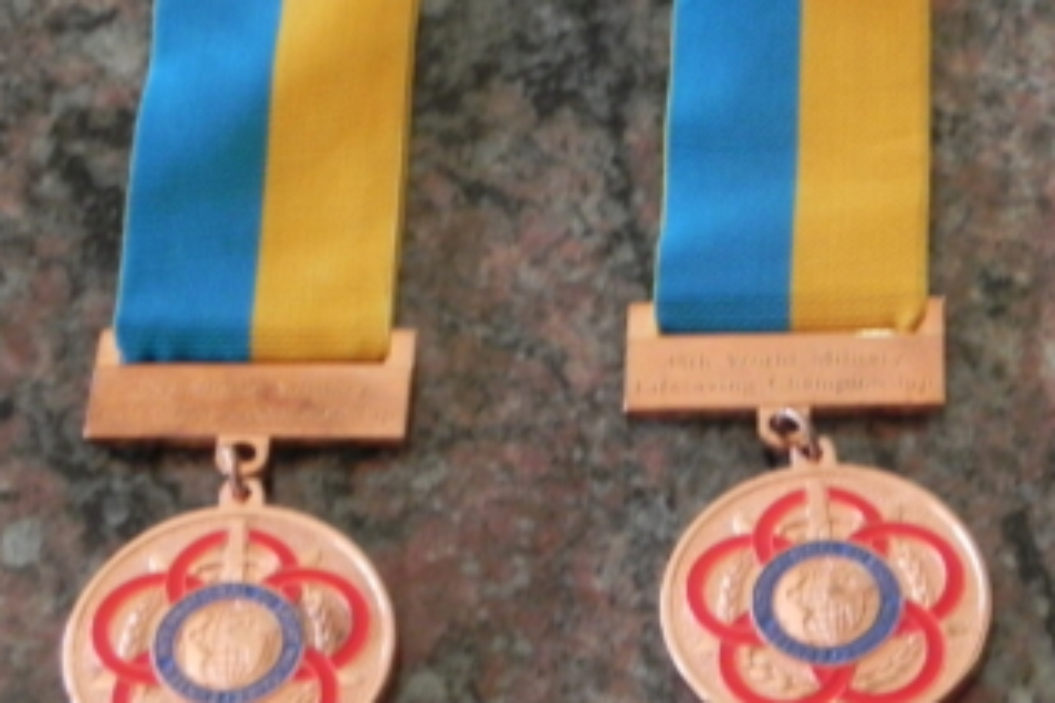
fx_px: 4454
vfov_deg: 9.0
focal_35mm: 152
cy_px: 393
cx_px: 879
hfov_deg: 13.4
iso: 400
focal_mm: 13.4
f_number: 4
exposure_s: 1/24.4
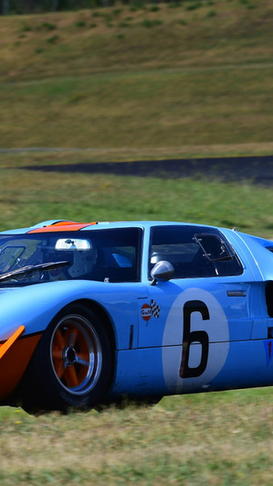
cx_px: 81
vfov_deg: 3.7
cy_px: 243
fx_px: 7600
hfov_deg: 2.1
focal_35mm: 591
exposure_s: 1/640
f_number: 10
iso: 250
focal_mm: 250
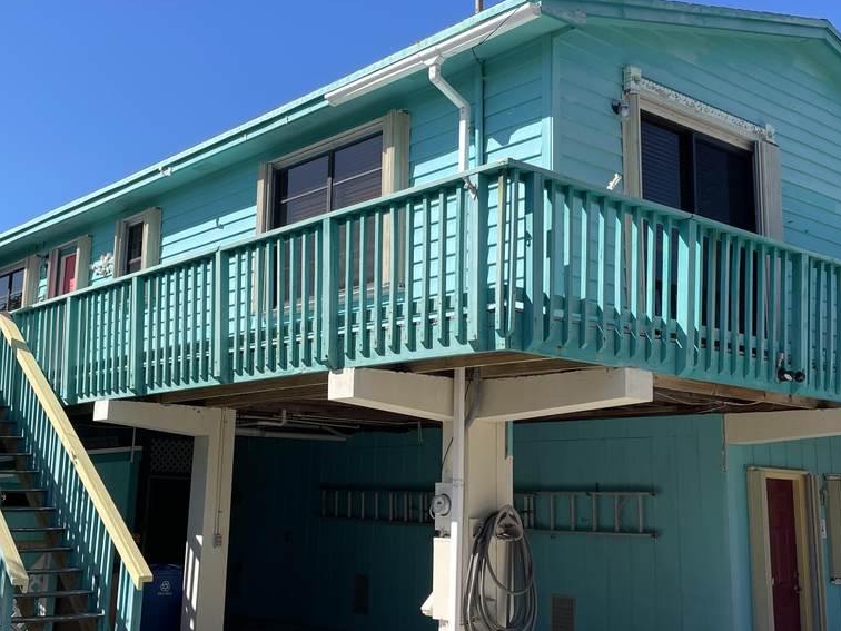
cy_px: 277
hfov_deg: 42.9
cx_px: 390
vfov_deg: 32.8
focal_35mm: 44
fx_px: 1069
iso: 32
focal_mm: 4.2
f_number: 1.6
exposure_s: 1/3040
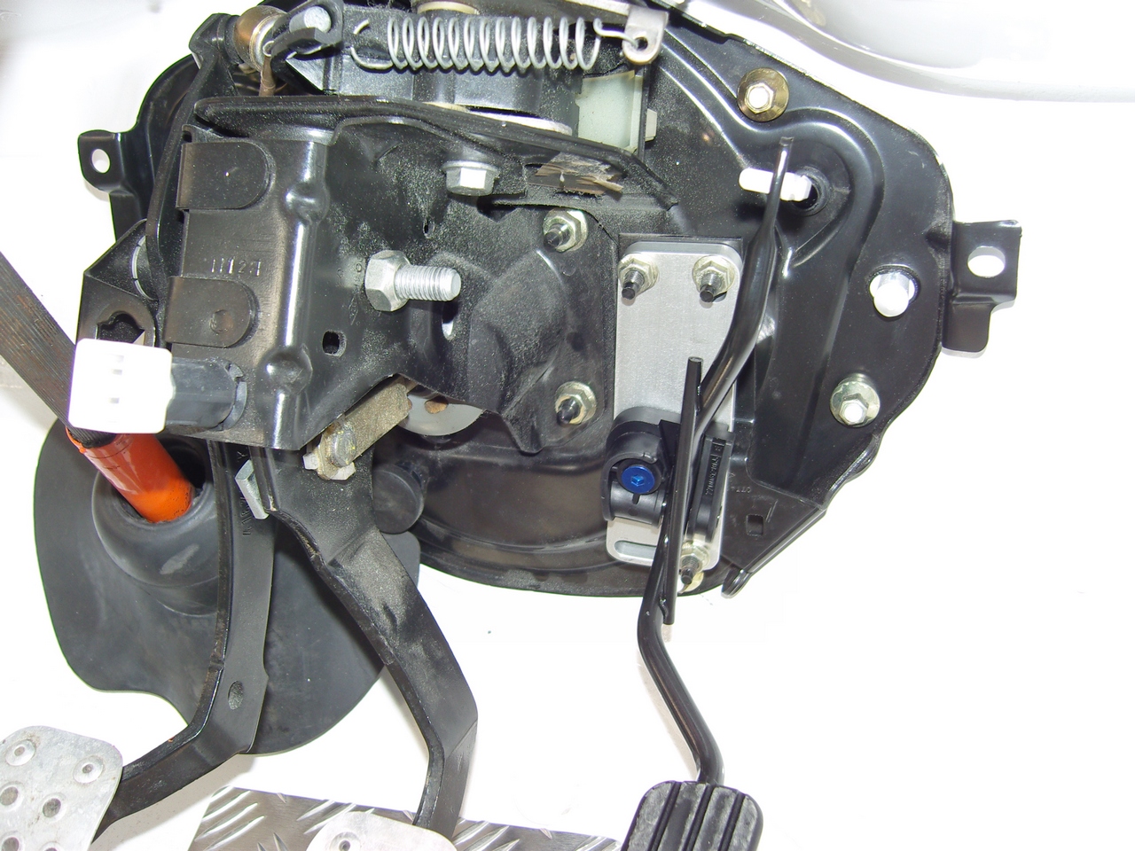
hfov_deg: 54.0
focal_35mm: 34
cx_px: 568
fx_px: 1115
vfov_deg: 41.8
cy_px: 426
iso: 100
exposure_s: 1/40
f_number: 2.8
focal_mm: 7.3
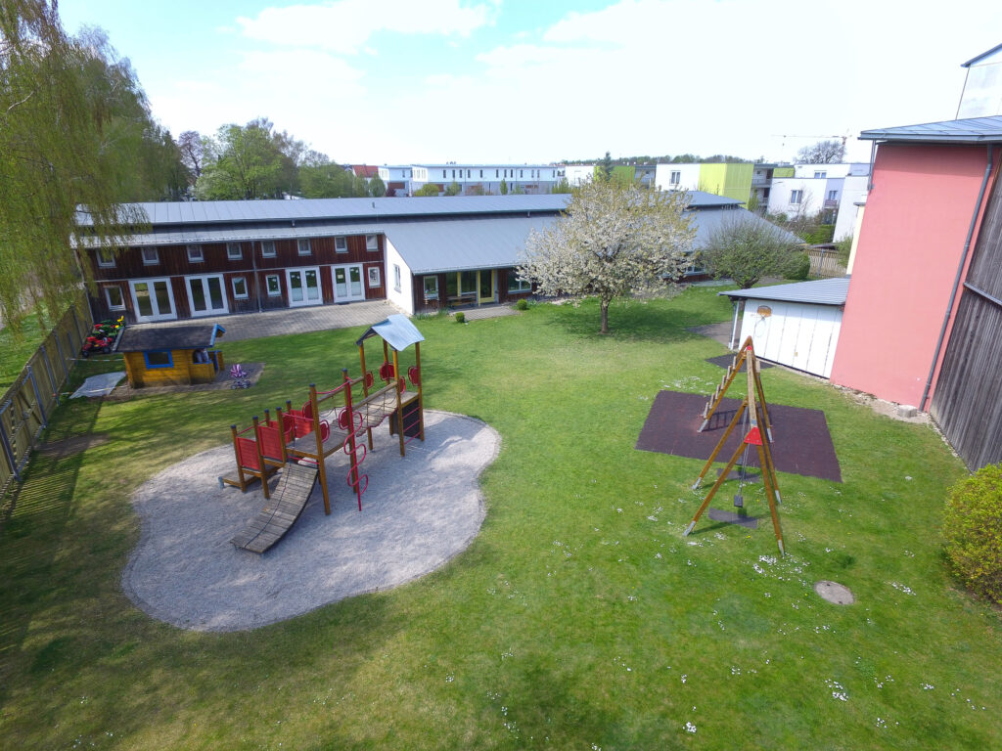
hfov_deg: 81.7
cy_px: 376
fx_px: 579
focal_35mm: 20
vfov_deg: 66.0
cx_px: 501
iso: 100
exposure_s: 1/281
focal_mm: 3.61
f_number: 2.8
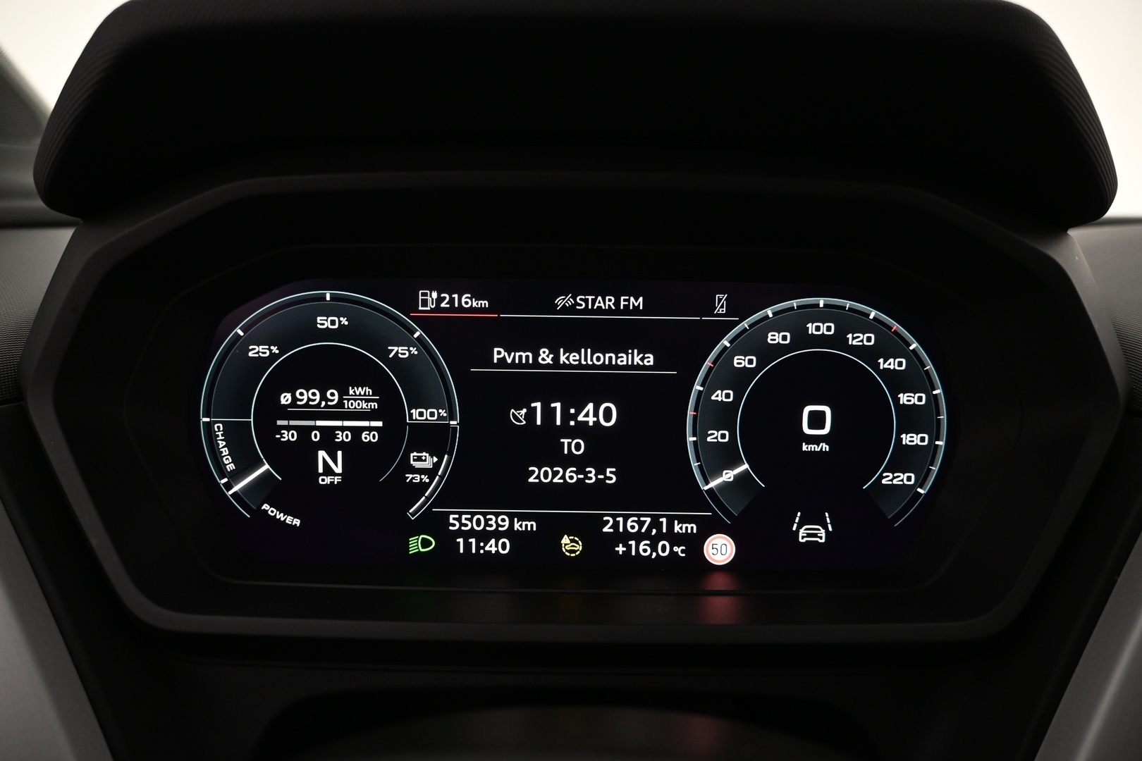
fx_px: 761
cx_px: 571
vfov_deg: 53.1
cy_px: 380
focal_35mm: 24
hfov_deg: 73.7
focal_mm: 16
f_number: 3.5
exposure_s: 1/25
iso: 900
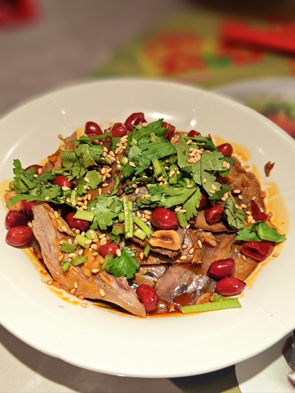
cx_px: 148
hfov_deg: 29.1
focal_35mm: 50
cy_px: 196
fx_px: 568
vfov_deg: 38.2
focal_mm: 8.67
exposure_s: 1/101
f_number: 4
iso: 72
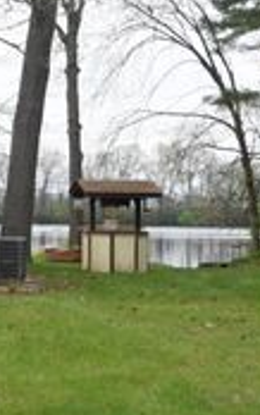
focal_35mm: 118
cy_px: 228
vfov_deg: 17.6
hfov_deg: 10.1
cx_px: -293
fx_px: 1341
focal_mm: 27
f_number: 9
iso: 200
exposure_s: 1/320
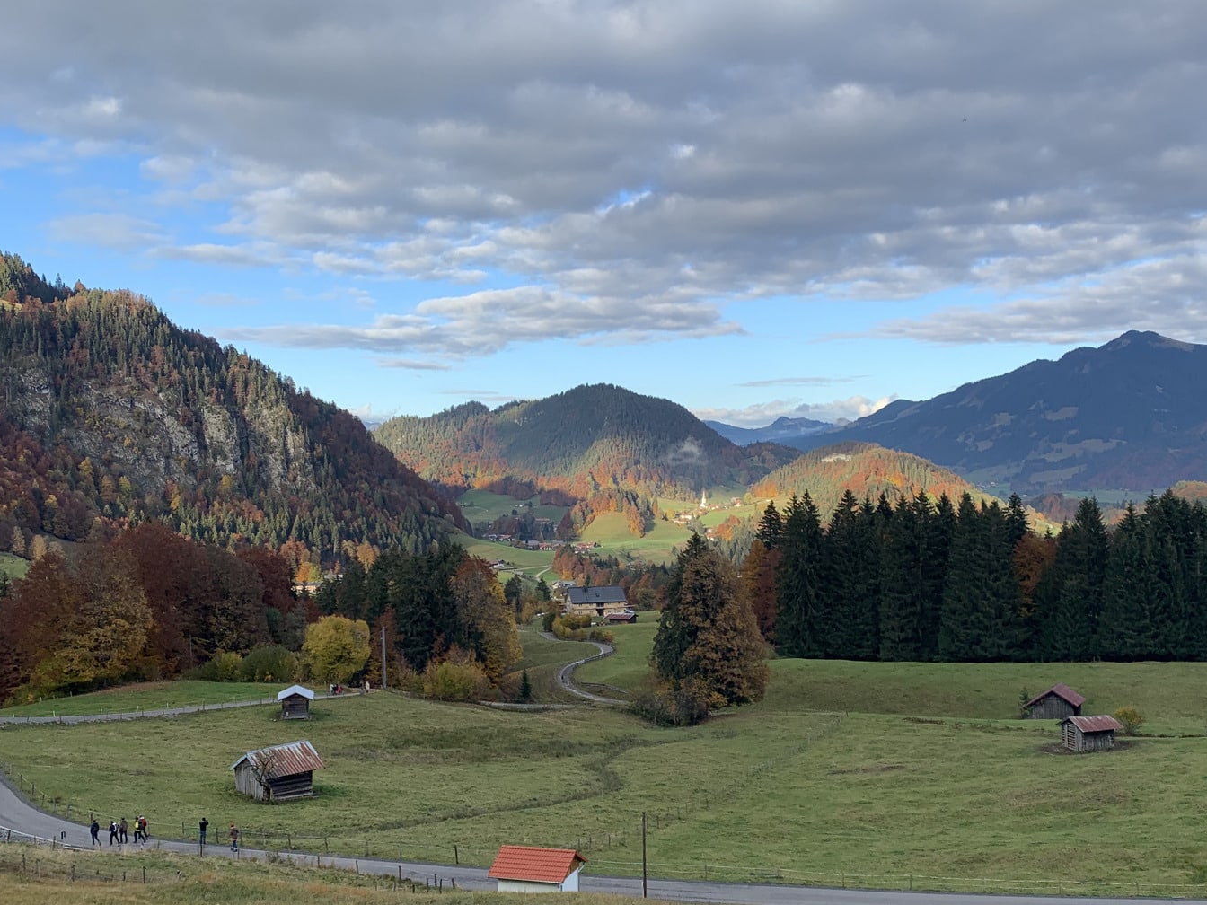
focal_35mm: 39
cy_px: 535
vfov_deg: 36.7
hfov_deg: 47.8
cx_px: 654
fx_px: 1360
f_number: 1.8
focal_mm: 4.25
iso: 25
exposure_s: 1/829
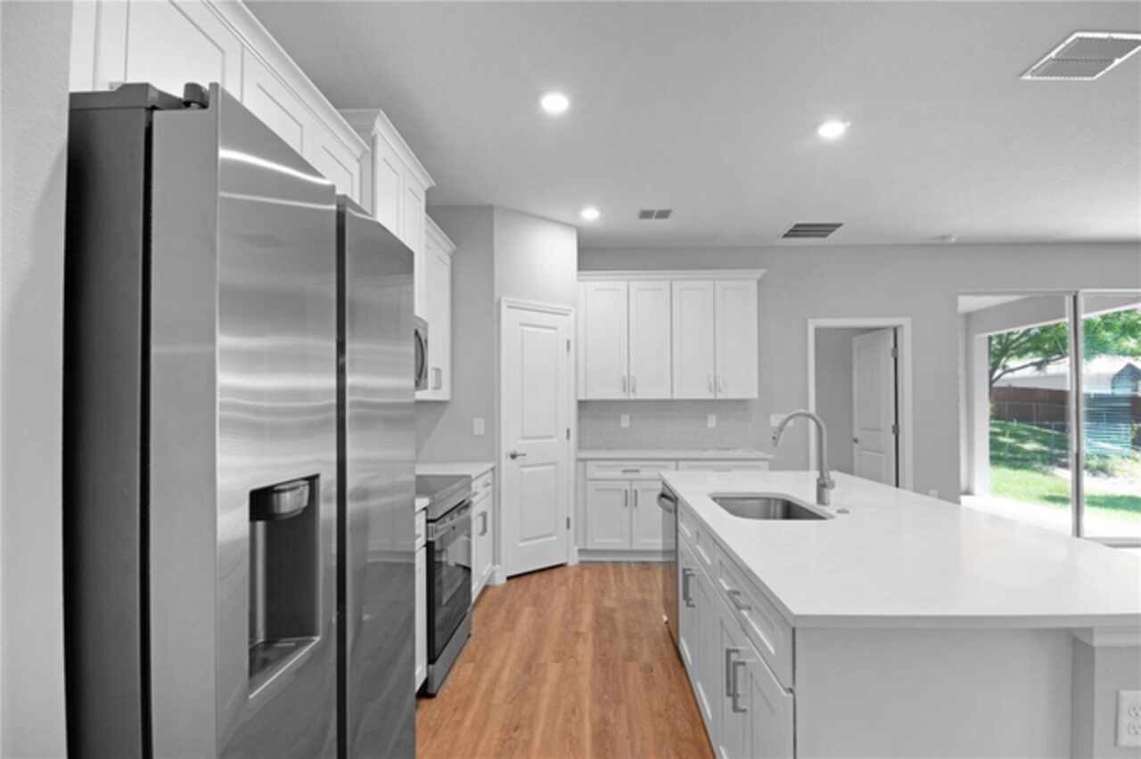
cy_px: 380
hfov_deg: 90.0
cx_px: 570
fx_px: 570
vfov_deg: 67.3
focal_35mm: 18
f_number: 9
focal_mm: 12
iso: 250
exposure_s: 1/20
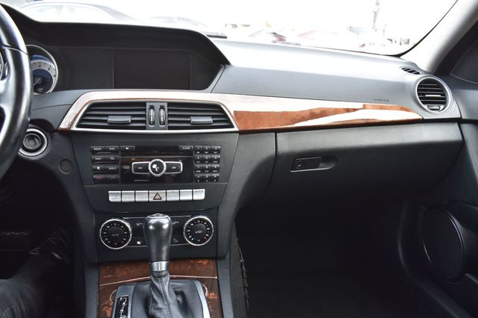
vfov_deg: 43.6
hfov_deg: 62.0
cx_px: 239
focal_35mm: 30
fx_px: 398
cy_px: 159
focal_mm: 20
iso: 400
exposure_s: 1/40
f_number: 7.1
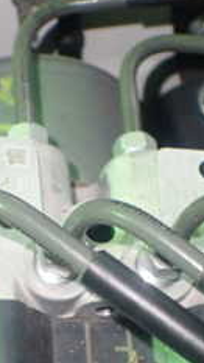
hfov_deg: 14.4
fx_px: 808
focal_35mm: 84
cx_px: 79
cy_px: 291
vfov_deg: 24.9
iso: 800
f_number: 2.3
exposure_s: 1/80
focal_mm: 5.4
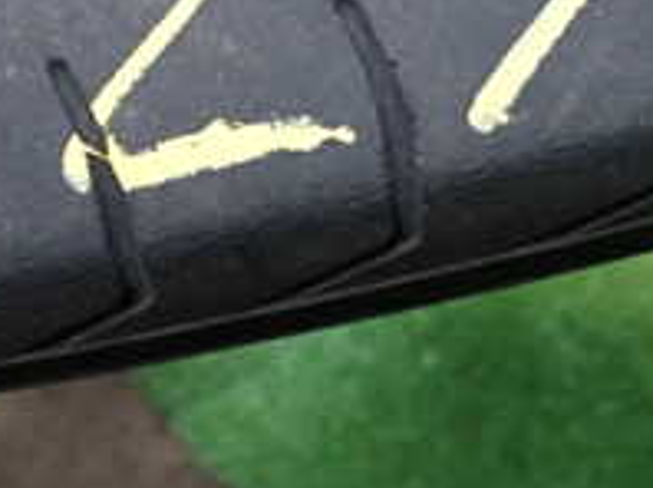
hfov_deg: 21.3
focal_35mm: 91
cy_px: -241
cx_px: 521
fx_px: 1715
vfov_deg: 15.0
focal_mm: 5.4
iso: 250
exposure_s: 1/30
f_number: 2.3
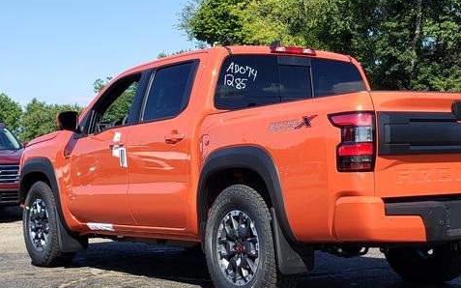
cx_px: 288
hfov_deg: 52.2
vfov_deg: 34.3
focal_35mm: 37
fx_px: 465
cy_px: 173
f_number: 2.4
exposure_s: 1/992
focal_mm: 4.3
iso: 50
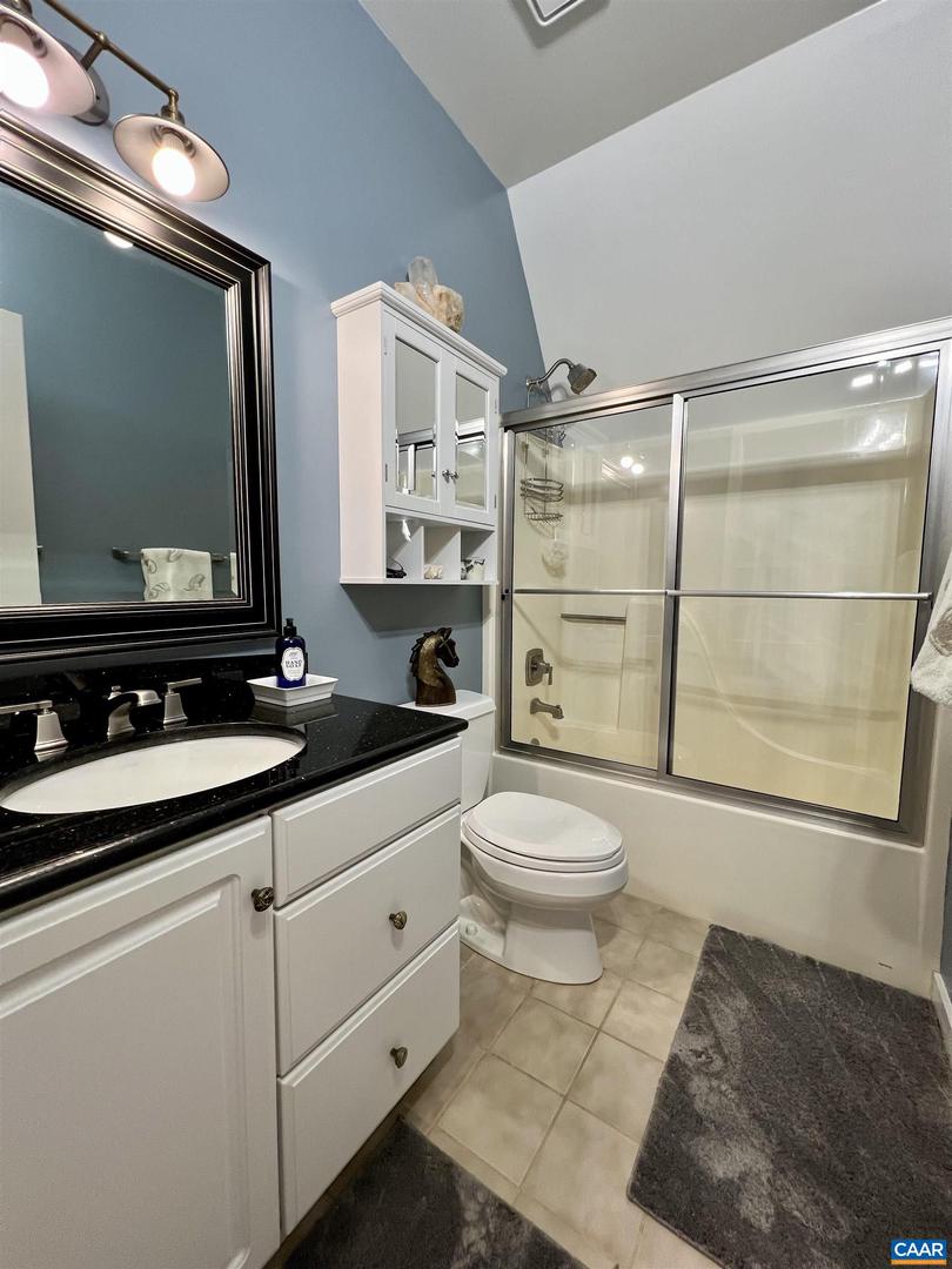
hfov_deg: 89.9
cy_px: 634
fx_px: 477
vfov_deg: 106.2
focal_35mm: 13
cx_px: 476
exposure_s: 1/60
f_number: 1.8
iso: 125
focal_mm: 1.57
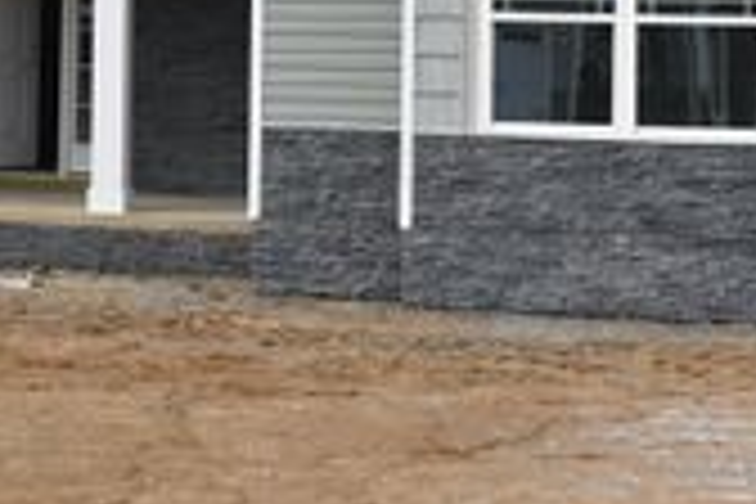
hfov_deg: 21.2
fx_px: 1963
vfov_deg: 14.3
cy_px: -34
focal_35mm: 93
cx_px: 36
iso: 125
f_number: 8
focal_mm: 21
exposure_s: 1/250
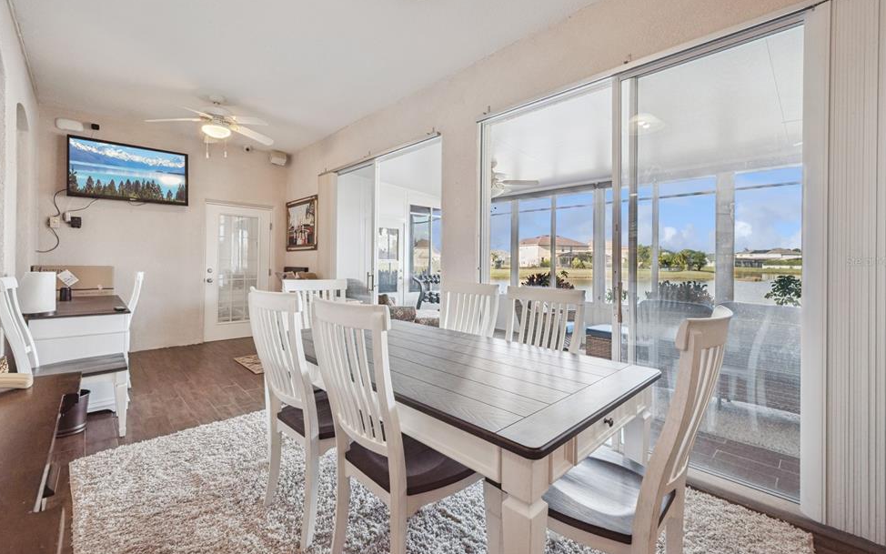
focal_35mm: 15
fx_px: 362
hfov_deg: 101.4
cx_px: 432
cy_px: 261
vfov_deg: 74.7
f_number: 9
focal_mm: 14
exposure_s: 1/60
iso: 200
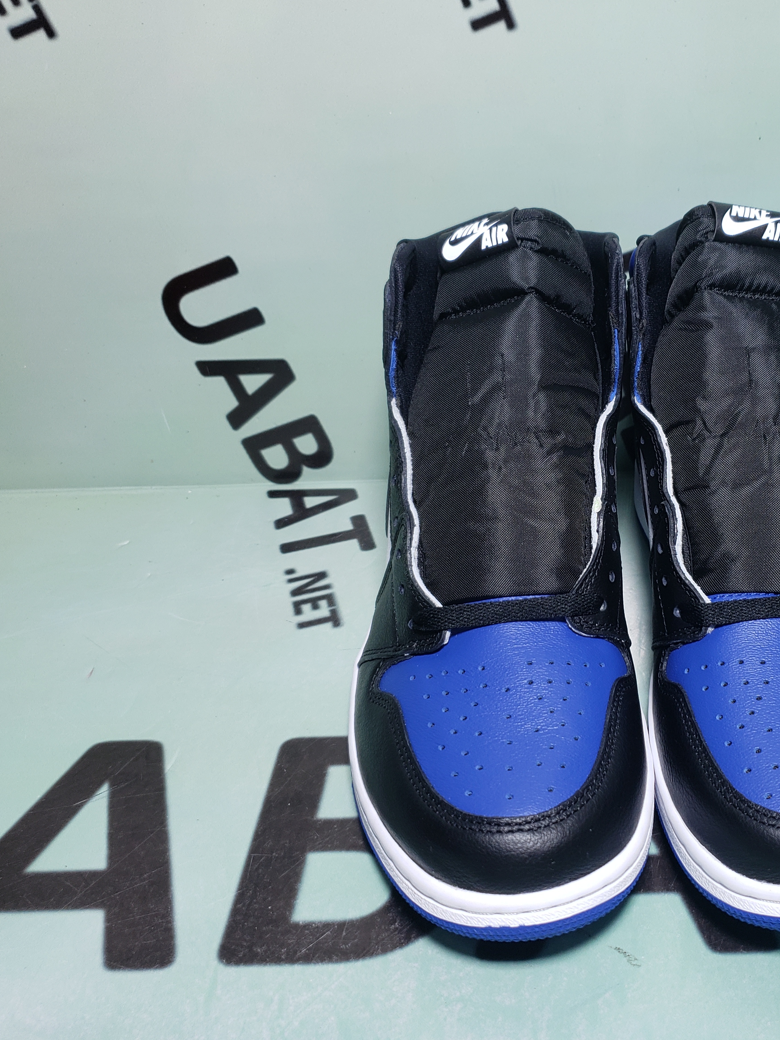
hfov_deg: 39.4
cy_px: 523
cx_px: 605
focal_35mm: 35
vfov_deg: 52.6
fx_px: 1052
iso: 50
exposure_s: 1/247
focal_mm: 4.3
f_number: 1.5
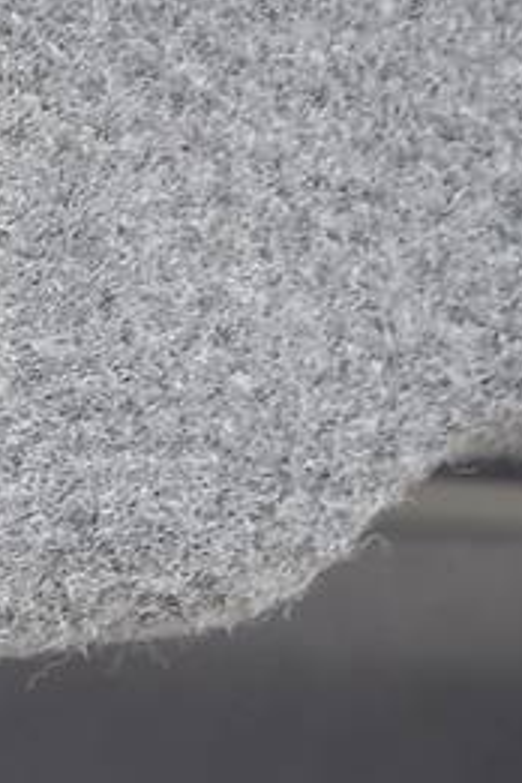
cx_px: -417
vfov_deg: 14.8
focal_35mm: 138
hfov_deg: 9.5
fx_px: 3001
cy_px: 243
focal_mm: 30
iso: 400
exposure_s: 1/30
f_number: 4.5
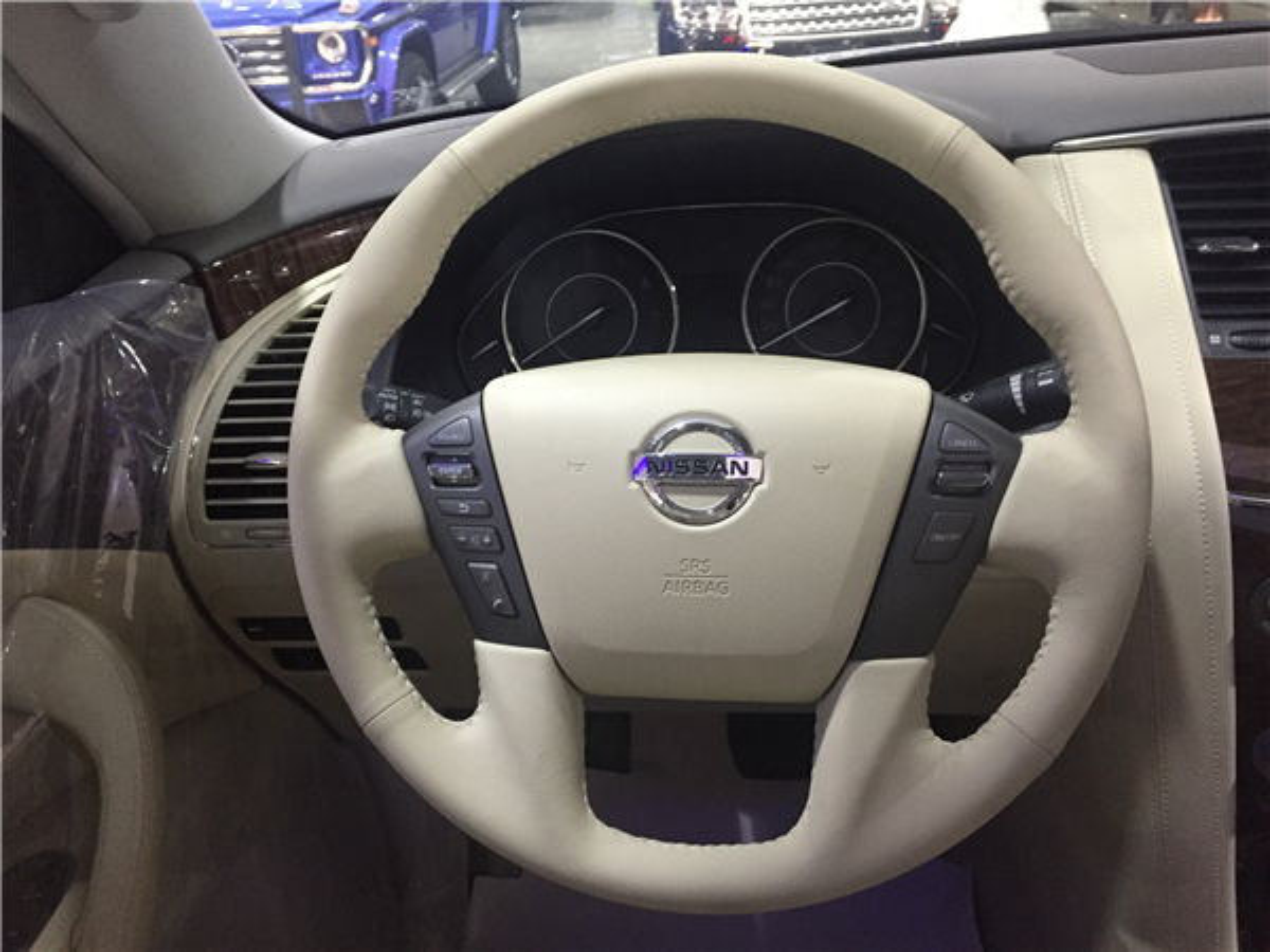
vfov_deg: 48.2
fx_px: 1064
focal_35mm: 29
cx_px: 635
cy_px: 476
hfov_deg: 61.7
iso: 250
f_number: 2.2
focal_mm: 4.15
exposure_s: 1/20
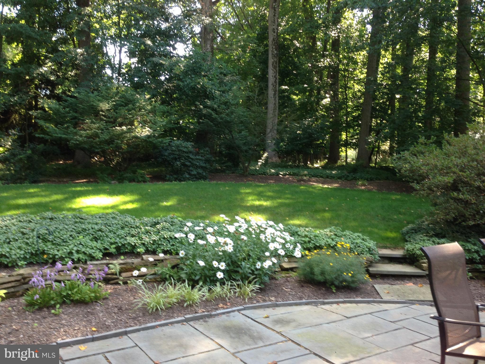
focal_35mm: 33
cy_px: 182
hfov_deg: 55.4
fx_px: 462
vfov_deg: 42.9
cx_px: 242
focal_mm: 4.12
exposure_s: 1/60
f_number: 2.4
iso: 50
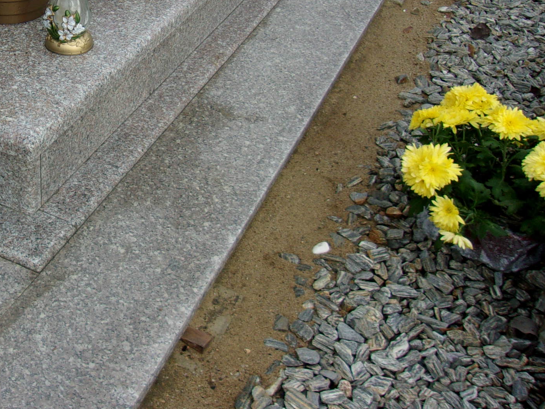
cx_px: 65
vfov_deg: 28.3
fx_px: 787
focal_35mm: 50
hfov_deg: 36.1
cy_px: 65
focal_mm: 4.9
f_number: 3
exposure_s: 1/400
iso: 80
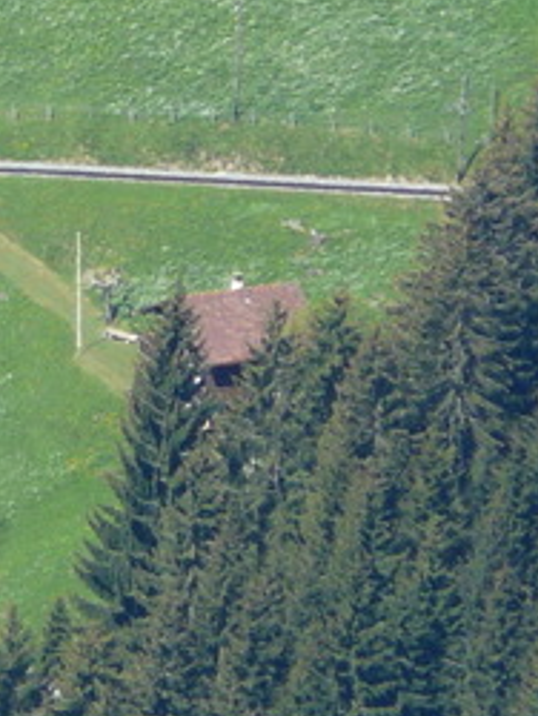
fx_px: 41706
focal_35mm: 2016
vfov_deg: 1.0
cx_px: -358
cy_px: 89
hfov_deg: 0.7
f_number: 5.6
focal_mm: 82.8
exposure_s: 1/320
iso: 100
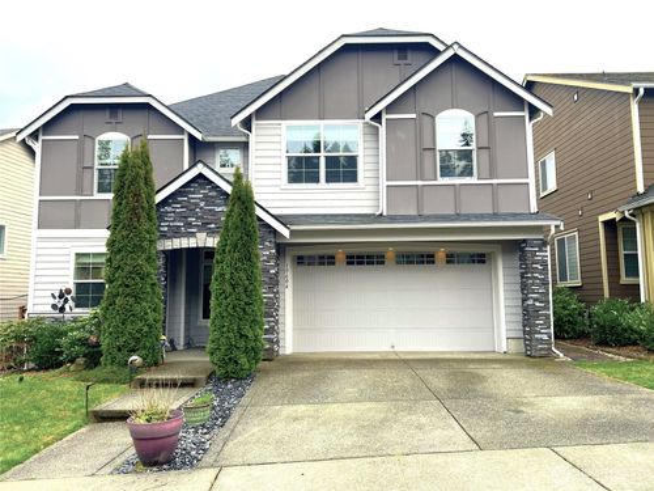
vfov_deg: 53.1
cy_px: 246
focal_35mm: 26
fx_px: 491
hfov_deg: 67.3
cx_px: 327
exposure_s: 1/1196
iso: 50
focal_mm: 5.7
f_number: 1.5
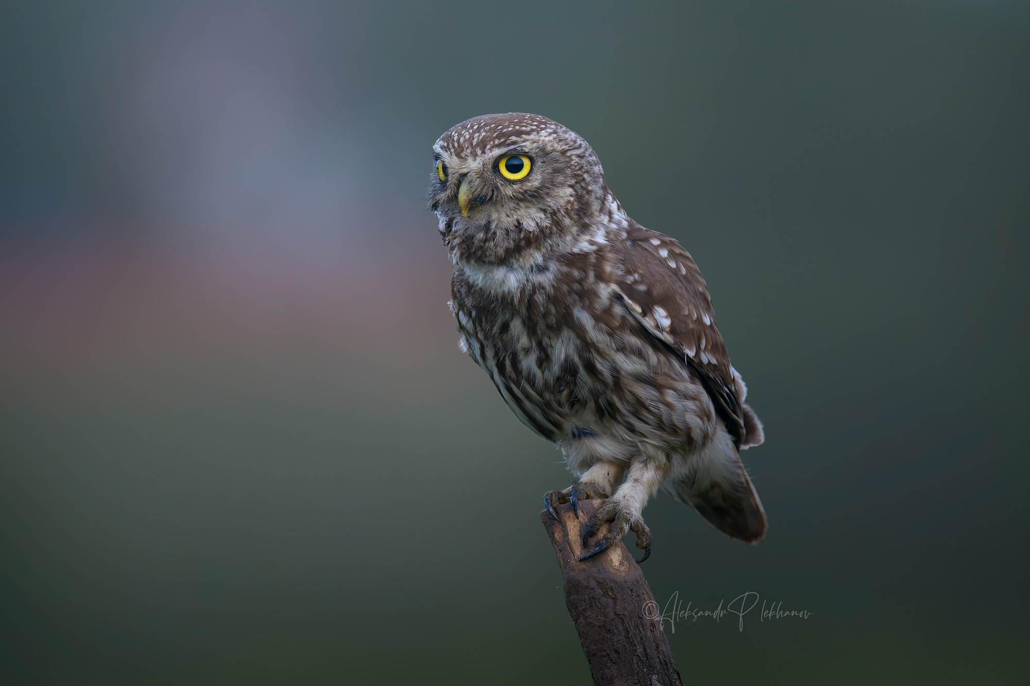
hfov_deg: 3.7
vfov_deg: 2.5
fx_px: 16012
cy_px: 343
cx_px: 515
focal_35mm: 560
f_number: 8.5
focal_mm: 560
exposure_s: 1/320
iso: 5000
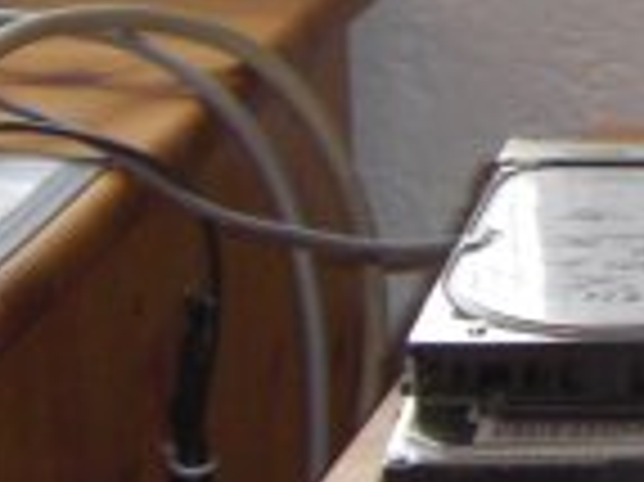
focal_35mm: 213
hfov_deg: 8.6
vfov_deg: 6.8
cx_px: 1482
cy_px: -387
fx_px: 3959
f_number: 2.7
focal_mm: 6.2
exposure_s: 1/30
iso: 200
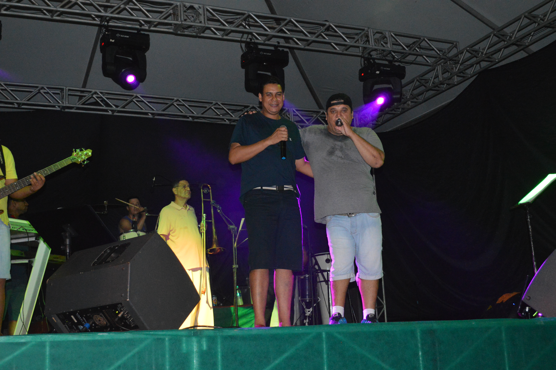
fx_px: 810
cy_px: 185
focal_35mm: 52
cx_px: 278
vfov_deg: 25.7
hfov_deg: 37.9
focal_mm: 35
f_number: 5
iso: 3200
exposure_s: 1/60
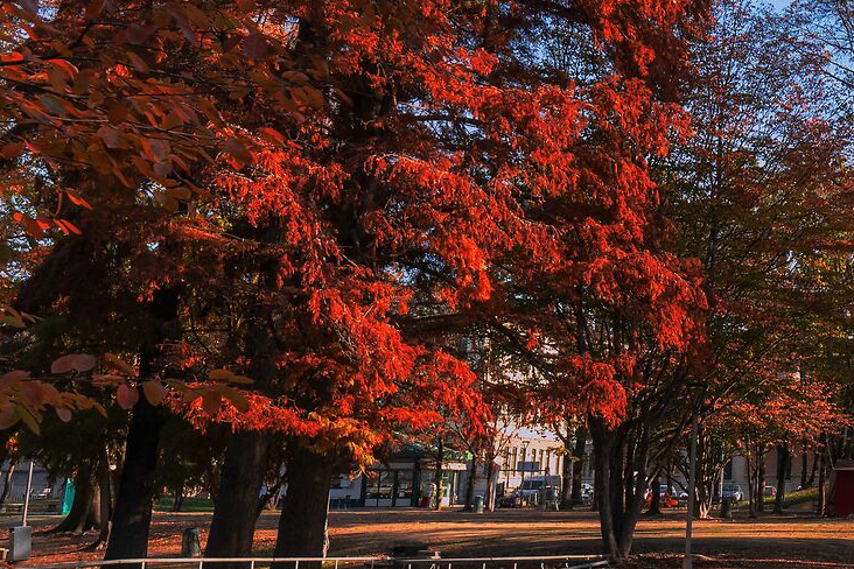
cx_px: 1171
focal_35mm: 59
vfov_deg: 23.0
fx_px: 1400
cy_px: 251
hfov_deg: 27.2
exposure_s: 1/200
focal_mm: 18
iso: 100
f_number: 5.6
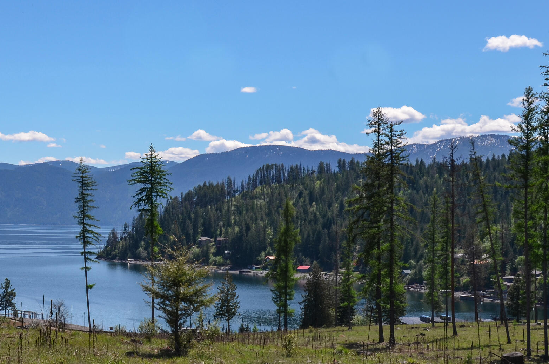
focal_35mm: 69
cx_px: 114
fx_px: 1050
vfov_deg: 19.6
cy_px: 206
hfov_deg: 28.7
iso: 100
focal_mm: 24
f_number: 7.1
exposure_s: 1/200
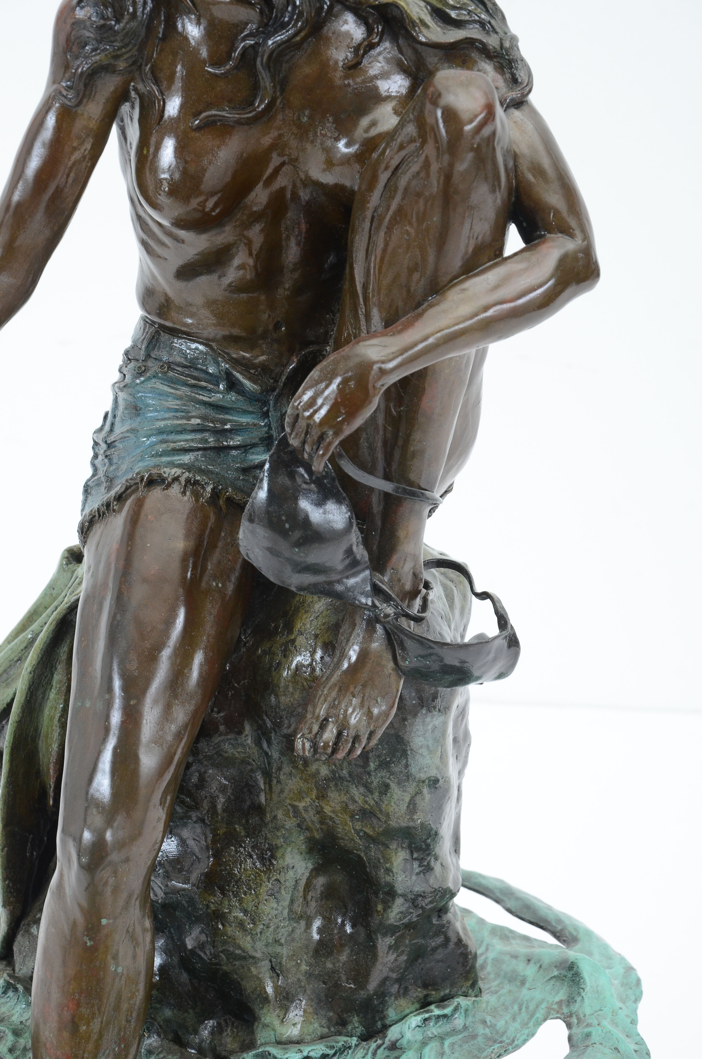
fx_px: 3085
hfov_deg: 13.0
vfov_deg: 19.5
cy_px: 530
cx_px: 351
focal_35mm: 105
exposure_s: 1/160
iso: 640
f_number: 9
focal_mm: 70
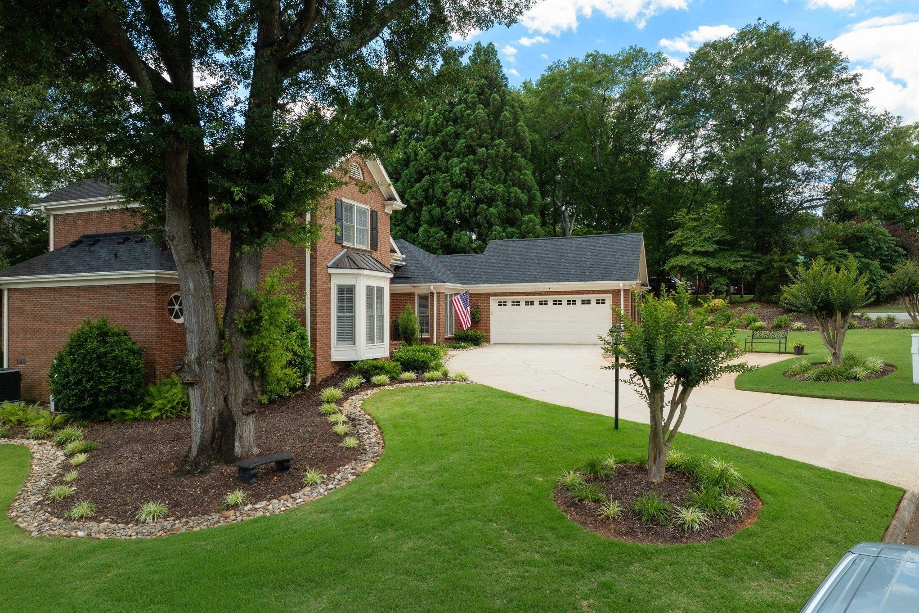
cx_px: 460
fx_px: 638
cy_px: 299
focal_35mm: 25
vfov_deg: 51.3
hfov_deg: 71.5
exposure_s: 1/30
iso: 100
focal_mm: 12.29
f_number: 5
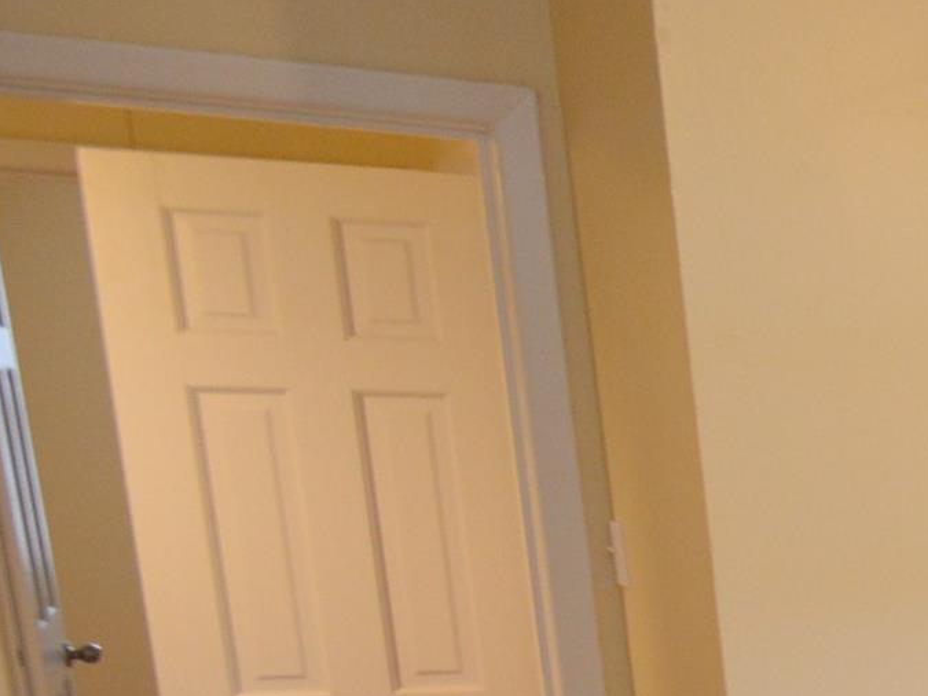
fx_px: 1715
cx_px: 1980
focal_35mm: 64
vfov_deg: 22.0
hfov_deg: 17.6
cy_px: 713
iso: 1100
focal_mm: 10
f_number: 4
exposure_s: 1/60
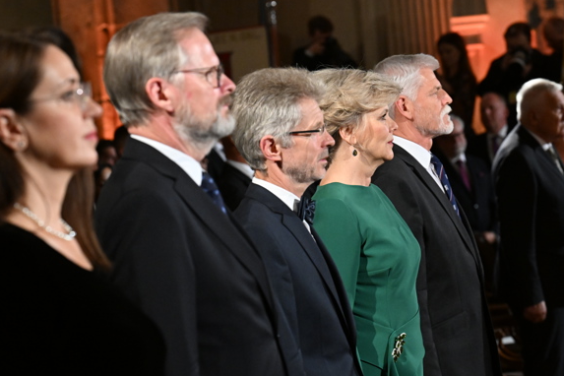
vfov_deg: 11.1
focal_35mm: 124
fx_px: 1943
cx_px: 330
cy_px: 223
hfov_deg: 16.5
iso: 6400
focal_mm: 103
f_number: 5
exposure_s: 1/320
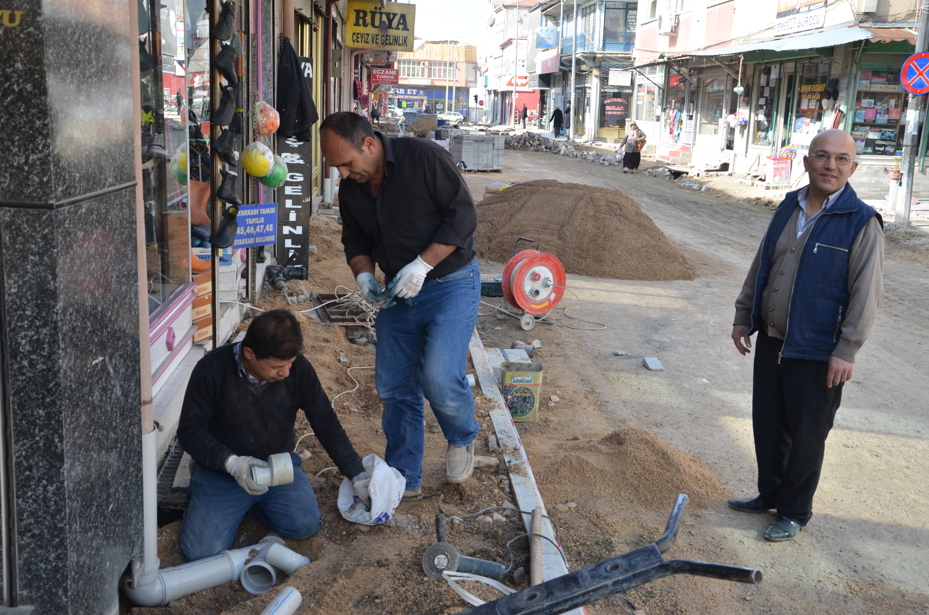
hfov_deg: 51.4
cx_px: 464
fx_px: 966
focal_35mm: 38
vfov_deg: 35.3
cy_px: 308
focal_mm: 25
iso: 200
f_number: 6.3
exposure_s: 1/160
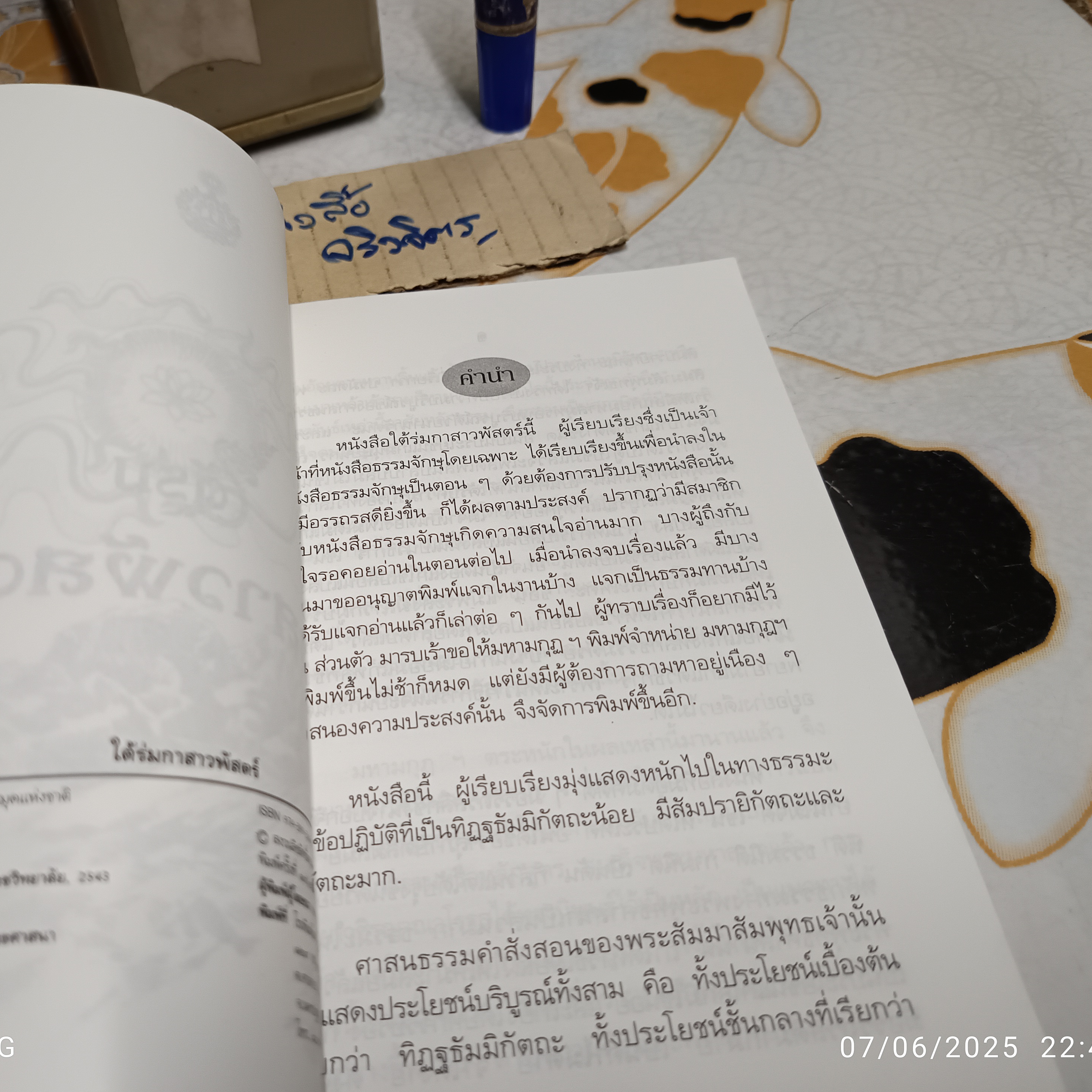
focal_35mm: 29
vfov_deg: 55.6
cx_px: 427
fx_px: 1035
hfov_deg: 55.1
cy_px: 545
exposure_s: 1/50
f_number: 1.7
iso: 983
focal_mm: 5.31
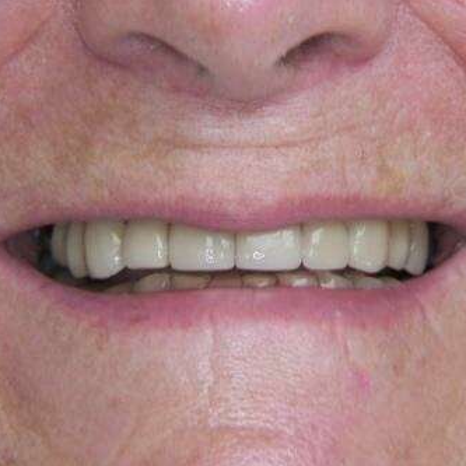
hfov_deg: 13.3
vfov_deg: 13.3
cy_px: 234
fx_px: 1995
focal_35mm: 131
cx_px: 287
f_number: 3.2
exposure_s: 1/40
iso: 64
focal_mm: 18.3
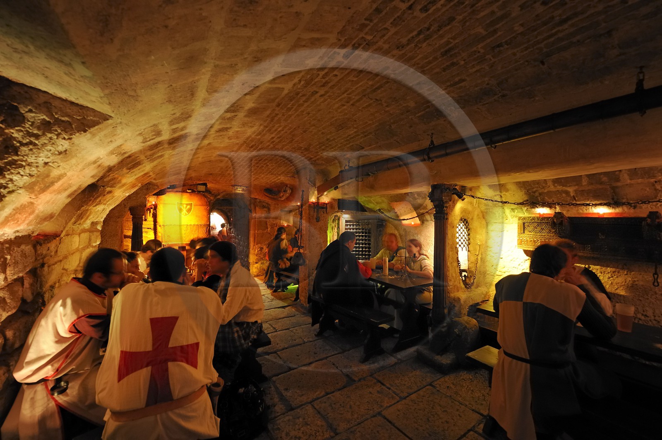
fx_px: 257
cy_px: 220
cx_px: 331
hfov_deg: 104.3
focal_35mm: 14
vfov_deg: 81.1
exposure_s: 1.3
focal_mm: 14
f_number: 5.6
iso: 800
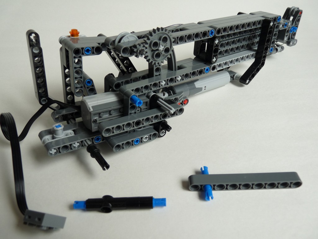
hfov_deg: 65.3
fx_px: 248
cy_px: 120
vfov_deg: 51.4
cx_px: 159
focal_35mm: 27
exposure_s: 1/100
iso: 100
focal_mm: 4.8
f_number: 3.2
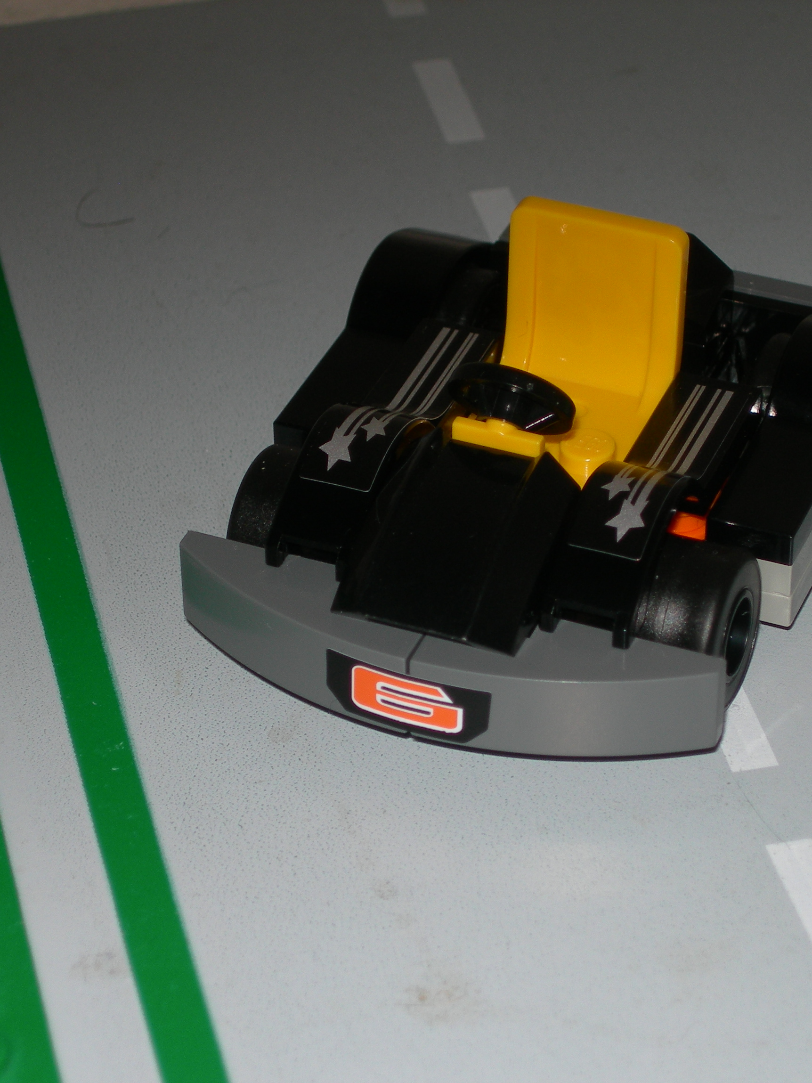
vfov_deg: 13.1
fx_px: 4723
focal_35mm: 151
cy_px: 542
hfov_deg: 9.8
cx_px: 497
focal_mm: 23.4
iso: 50
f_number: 4.9
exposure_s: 1/60.1
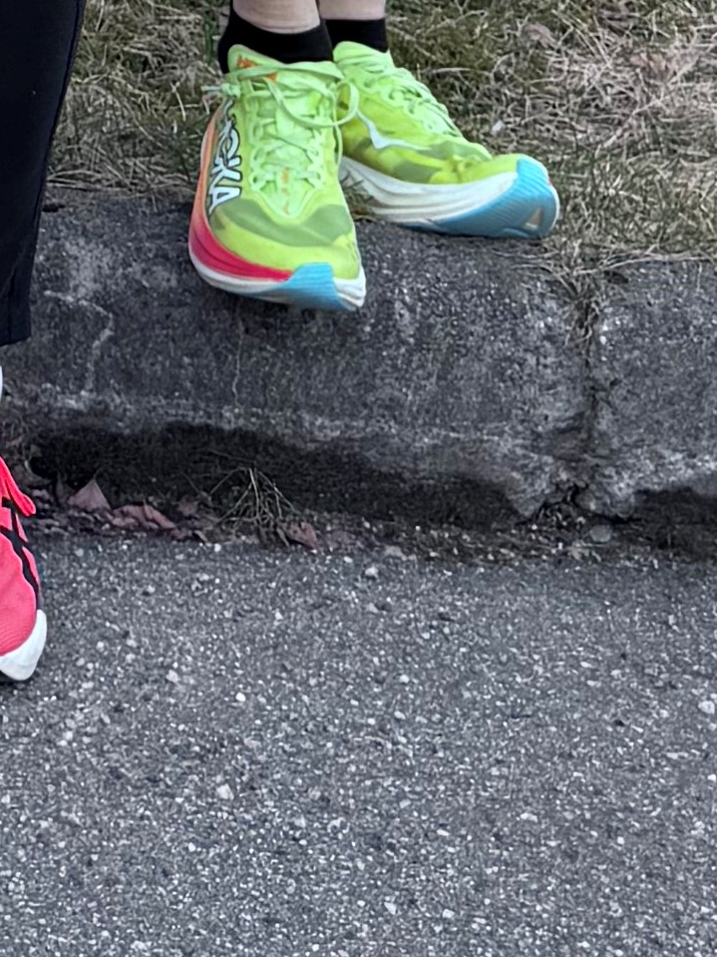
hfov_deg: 9.5
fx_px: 3950
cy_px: -994
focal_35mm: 143
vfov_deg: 12.2
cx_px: -817
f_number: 1.78
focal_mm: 6.76
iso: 80
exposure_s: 1/356
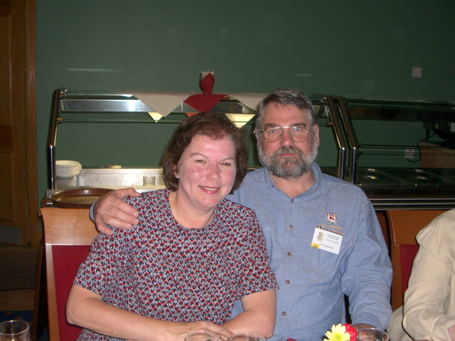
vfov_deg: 34.3
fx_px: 552
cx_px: 220
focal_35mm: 42
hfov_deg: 44.8
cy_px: 189
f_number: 2.6
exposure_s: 1/40
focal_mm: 5.8
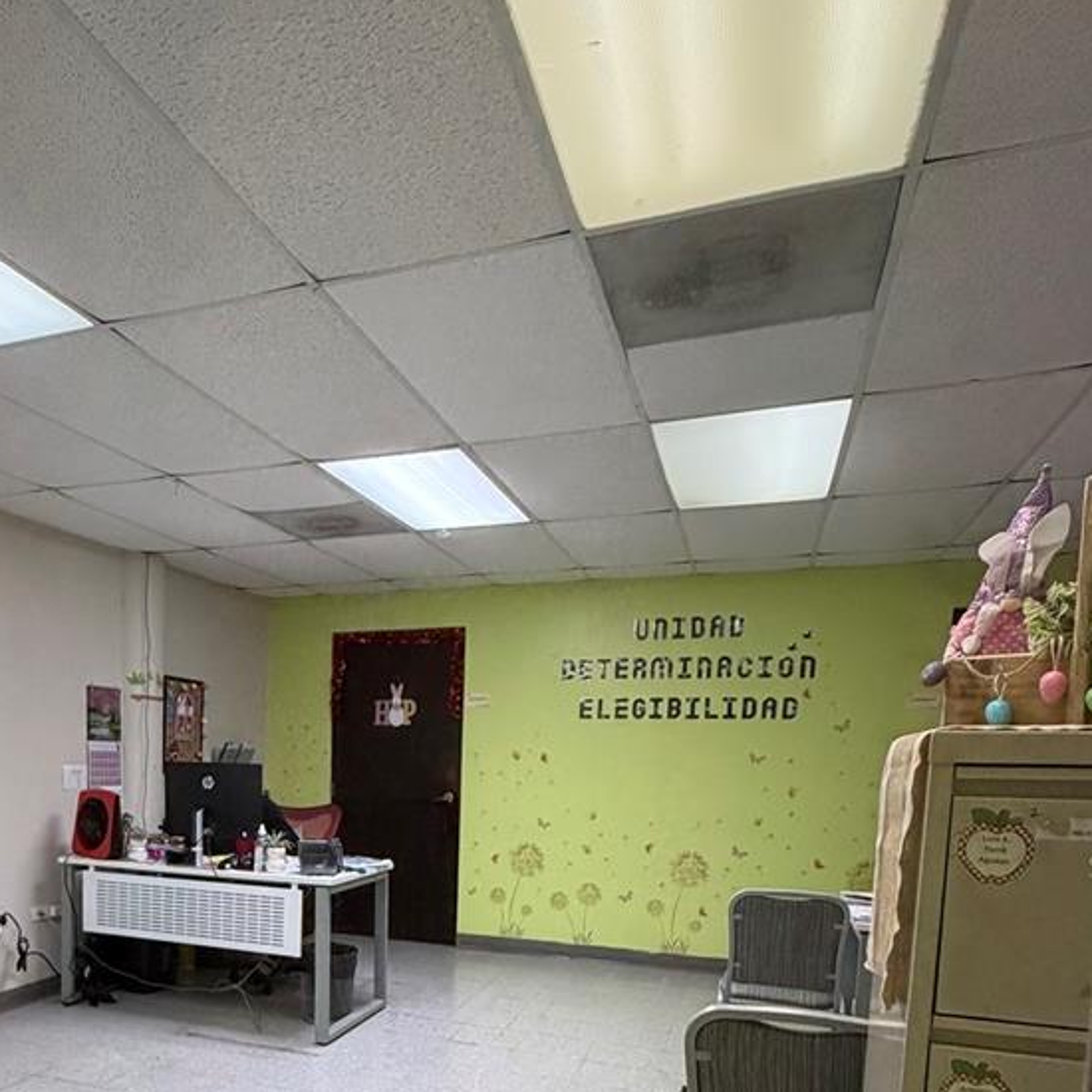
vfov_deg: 55.2
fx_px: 964
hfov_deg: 57.3
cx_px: 336
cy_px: 866
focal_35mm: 27
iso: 250
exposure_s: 1/120
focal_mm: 2.22
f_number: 2.2
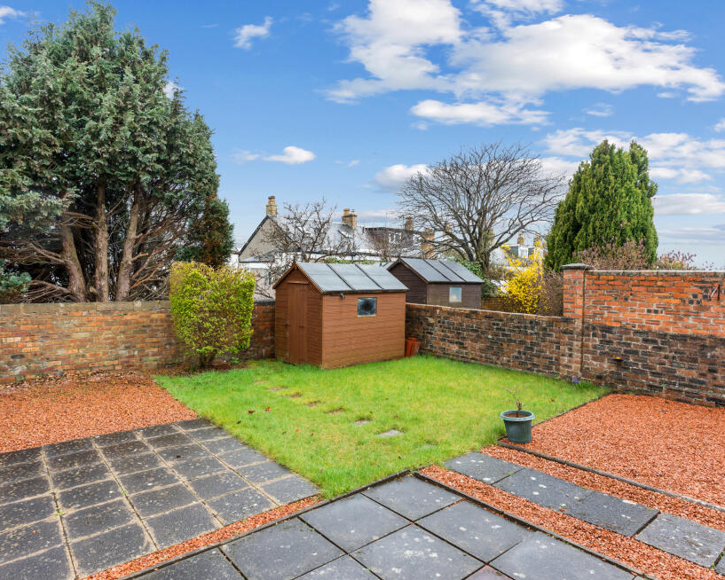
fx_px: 429
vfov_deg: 68.1
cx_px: 347
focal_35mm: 20
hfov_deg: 80.3
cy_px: 282
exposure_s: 1/13
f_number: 8
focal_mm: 17
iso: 320
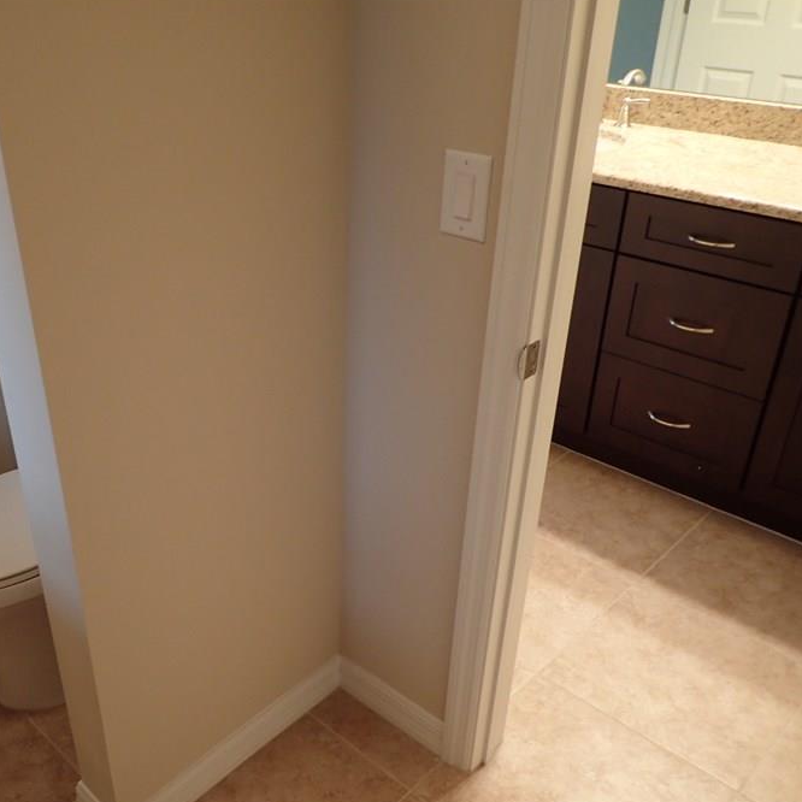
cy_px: 454
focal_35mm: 34
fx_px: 891
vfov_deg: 48.3
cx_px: 246
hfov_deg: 47.4
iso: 250
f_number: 2
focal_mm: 4.5
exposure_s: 1/30
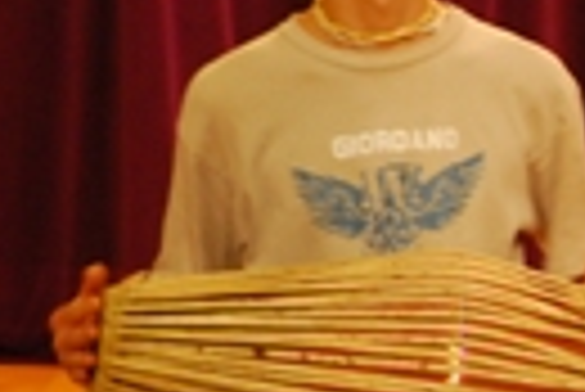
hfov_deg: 4.1
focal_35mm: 493
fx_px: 8016
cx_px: 981
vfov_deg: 2.8
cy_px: 131
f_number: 5.6
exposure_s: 1/30
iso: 800
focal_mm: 95
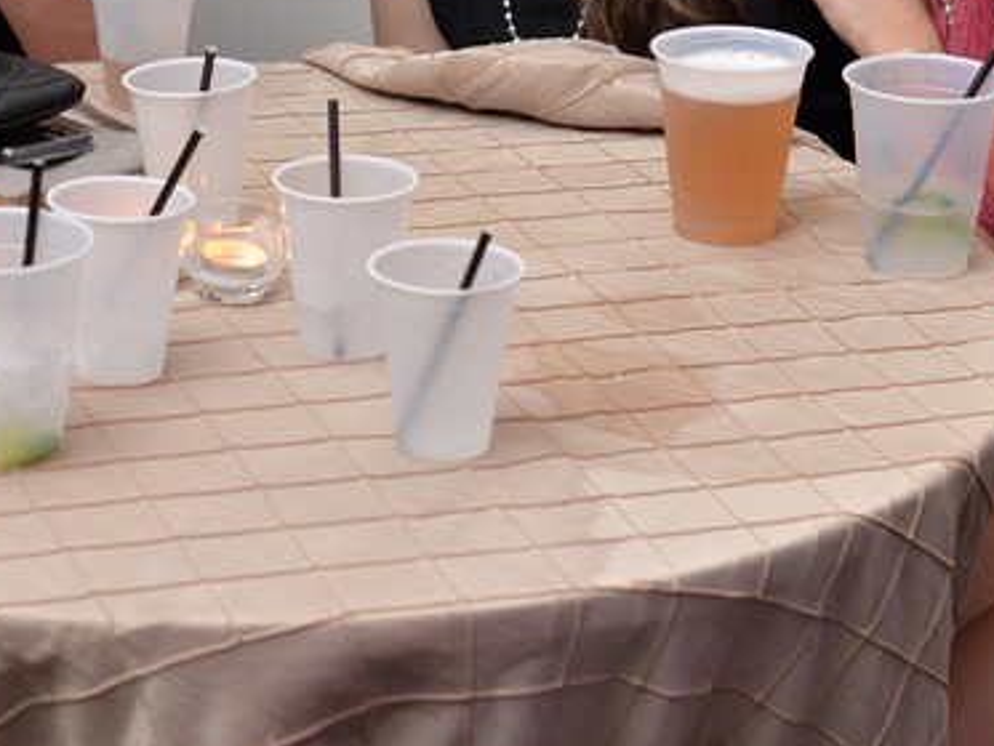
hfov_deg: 15.2
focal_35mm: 129
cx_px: 189
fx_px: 3705
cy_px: -4
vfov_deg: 11.4
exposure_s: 1/100
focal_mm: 50
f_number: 4.5
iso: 2000
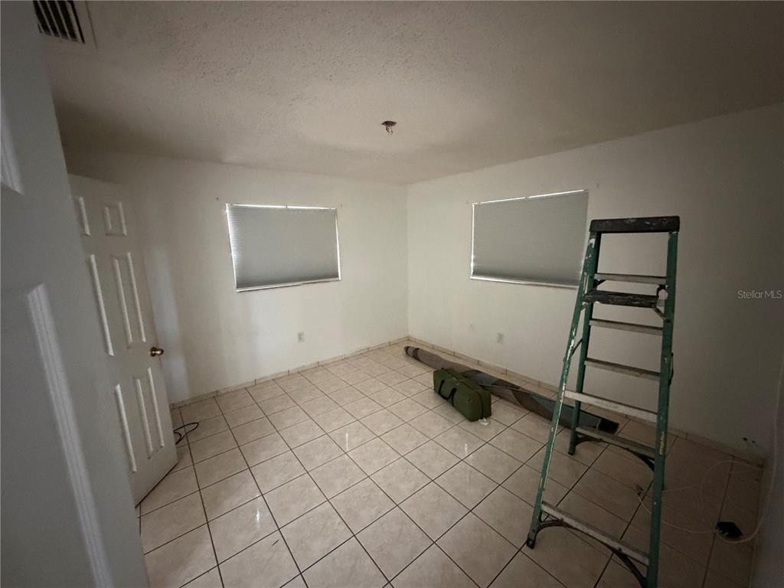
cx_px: 392
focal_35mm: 14
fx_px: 317
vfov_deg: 85.7
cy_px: 294
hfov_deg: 102.1
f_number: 2.2
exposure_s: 1/40
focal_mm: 2.22
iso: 1250
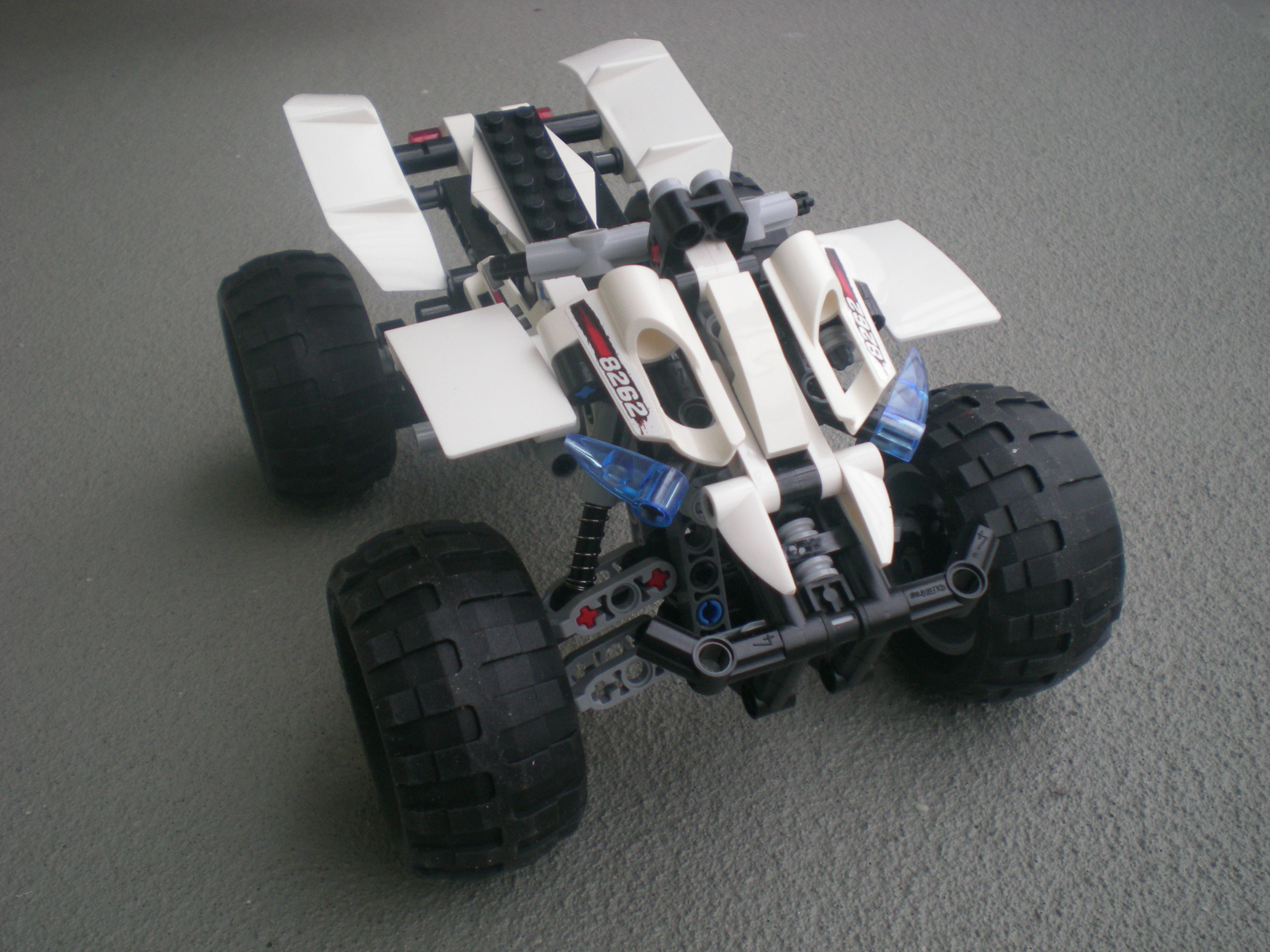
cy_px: 476
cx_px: 635
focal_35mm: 38
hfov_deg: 49.0
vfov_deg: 37.7
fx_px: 1394
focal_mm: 6.3
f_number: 3.1
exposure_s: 1/61.6
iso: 119
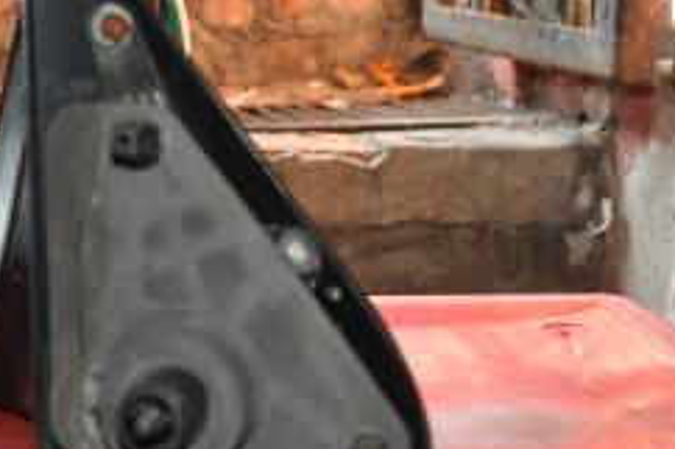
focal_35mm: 93
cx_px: 187
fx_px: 1743
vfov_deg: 14.7
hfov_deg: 21.8
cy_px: 237
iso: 800
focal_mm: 30
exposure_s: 1/125
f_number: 4.2
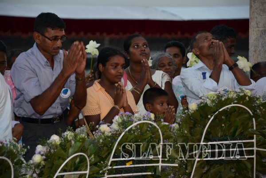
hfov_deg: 13.7
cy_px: 89
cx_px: 133
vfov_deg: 9.1
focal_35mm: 150
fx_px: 1108
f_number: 5.6
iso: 800
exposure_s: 1/100
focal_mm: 150
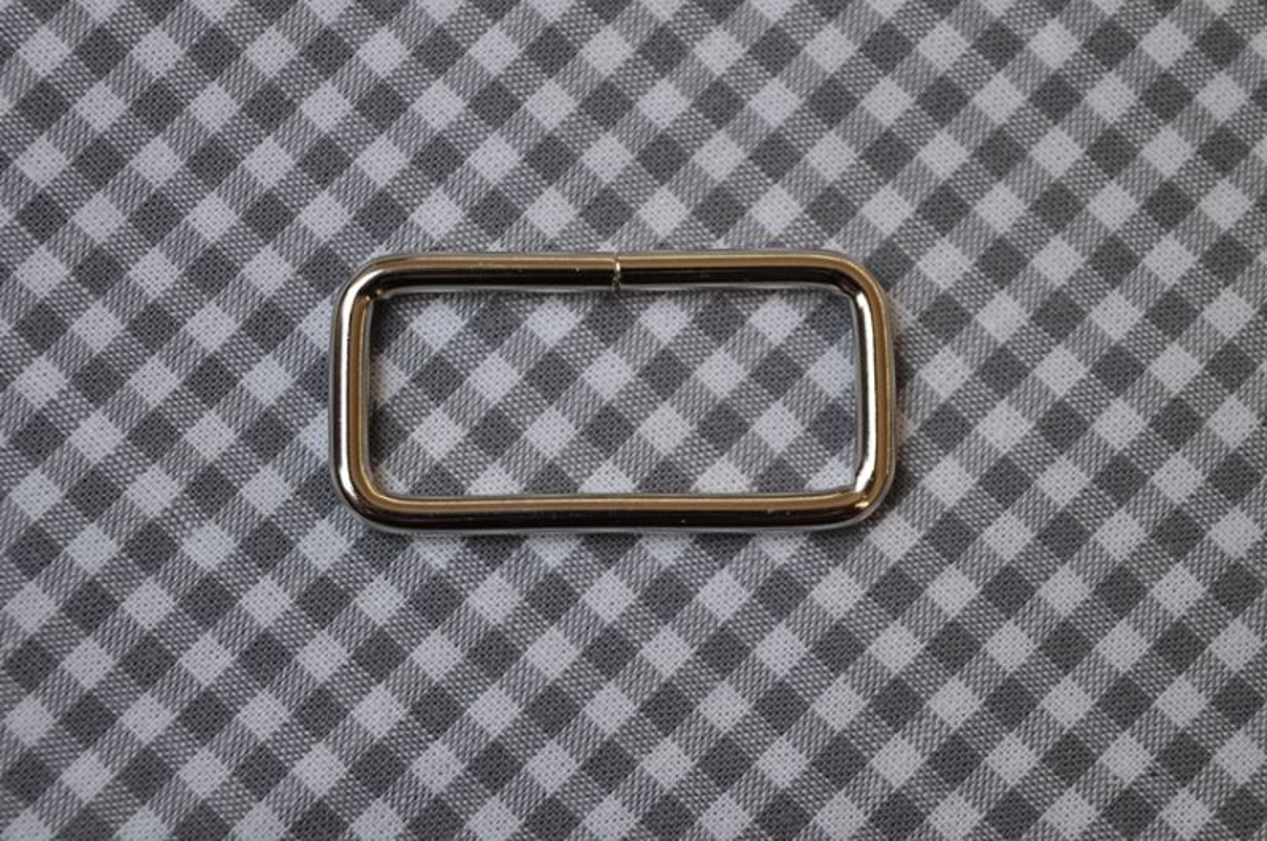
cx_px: 634
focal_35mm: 82
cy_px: 420
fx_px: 2899
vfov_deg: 16.5
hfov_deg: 24.7
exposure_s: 1/100
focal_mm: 55
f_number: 5.6
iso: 400
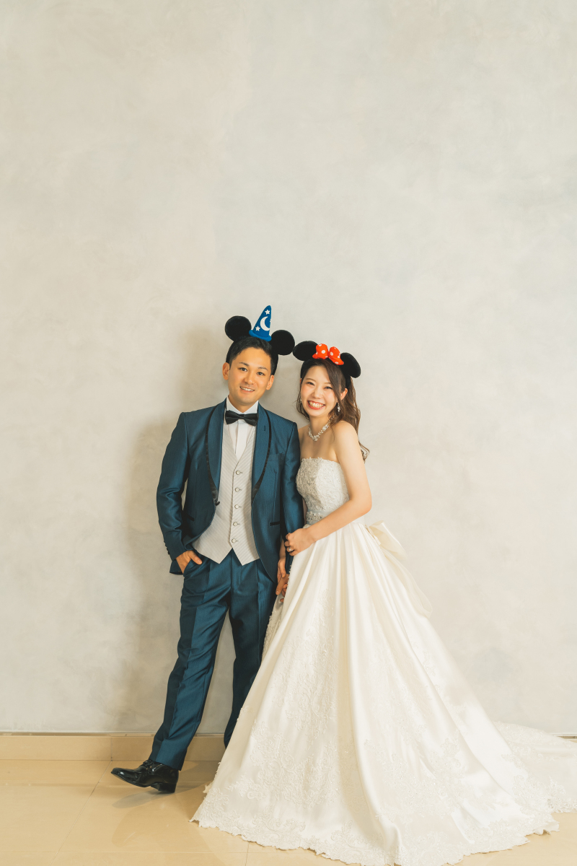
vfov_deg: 49.6
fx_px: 938
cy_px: 433
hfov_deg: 34.2
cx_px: 288
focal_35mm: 39
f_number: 5
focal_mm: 39
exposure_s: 1/60
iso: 320
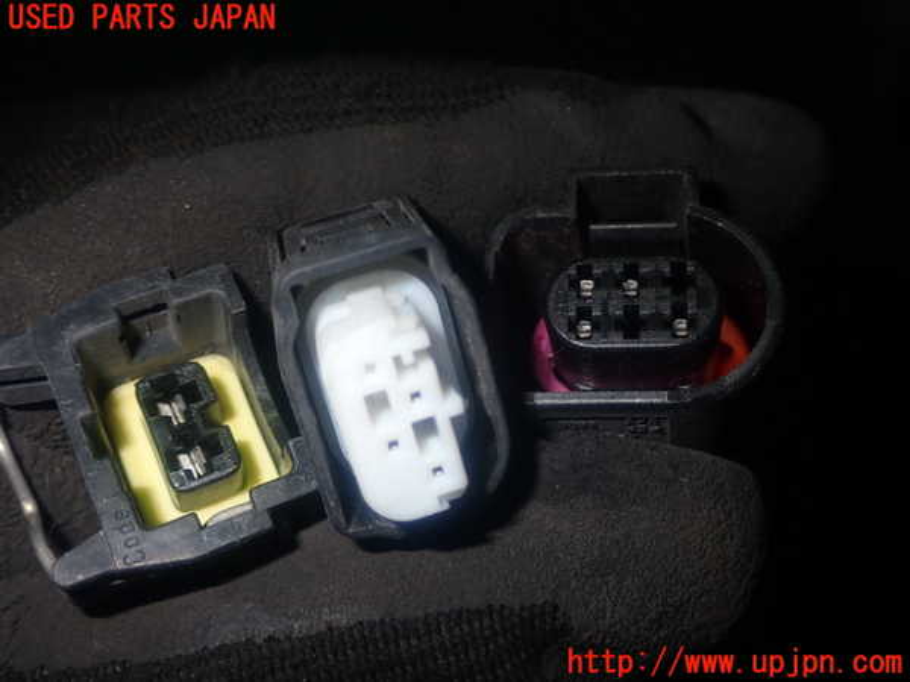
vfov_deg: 30.9
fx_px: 1236
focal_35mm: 47
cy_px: 341
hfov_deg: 40.4
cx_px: 455
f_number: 9
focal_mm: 8.4
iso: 200
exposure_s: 1/50
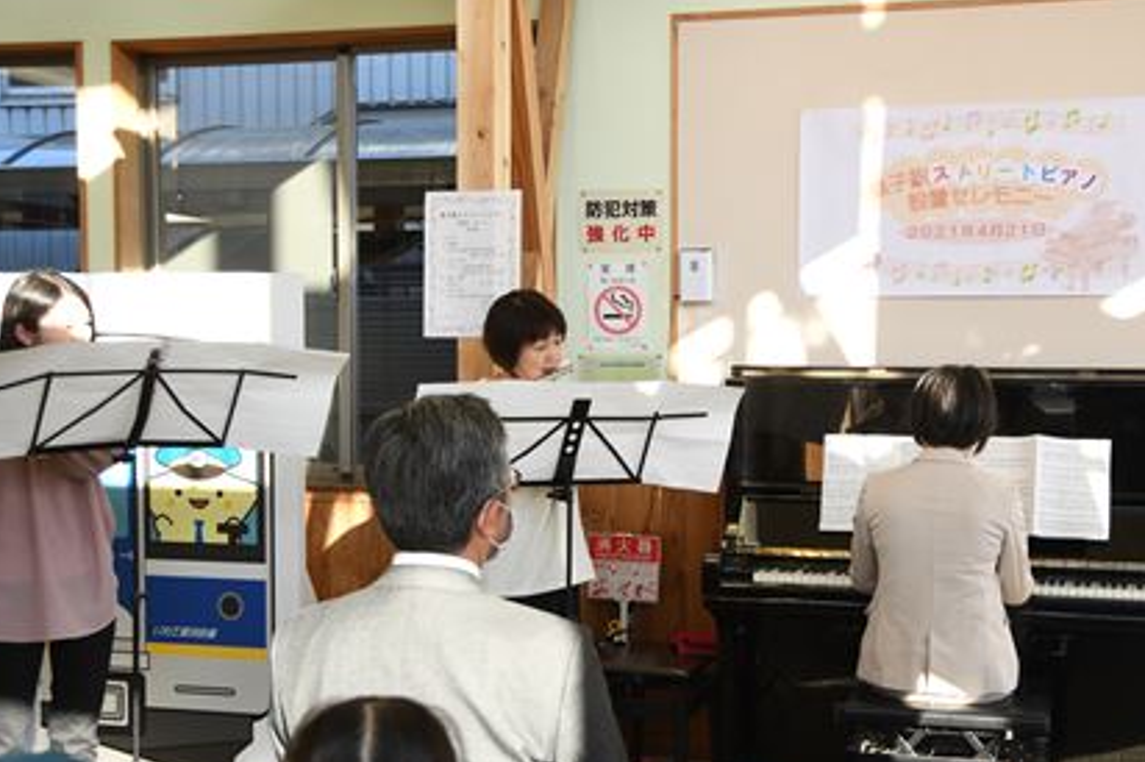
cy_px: 416
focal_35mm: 51
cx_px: 650
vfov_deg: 26.4
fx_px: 1621
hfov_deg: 38.8
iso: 100
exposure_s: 1/80
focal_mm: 28
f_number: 4
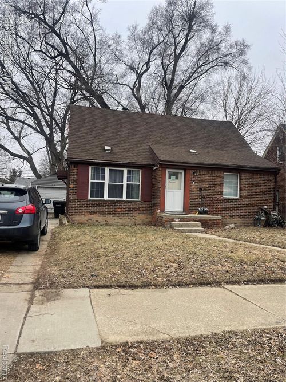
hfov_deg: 54.9
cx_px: 143
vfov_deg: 69.4
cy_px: 191
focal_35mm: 25
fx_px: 275
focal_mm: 5.1
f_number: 1.6
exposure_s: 1/402
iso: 32
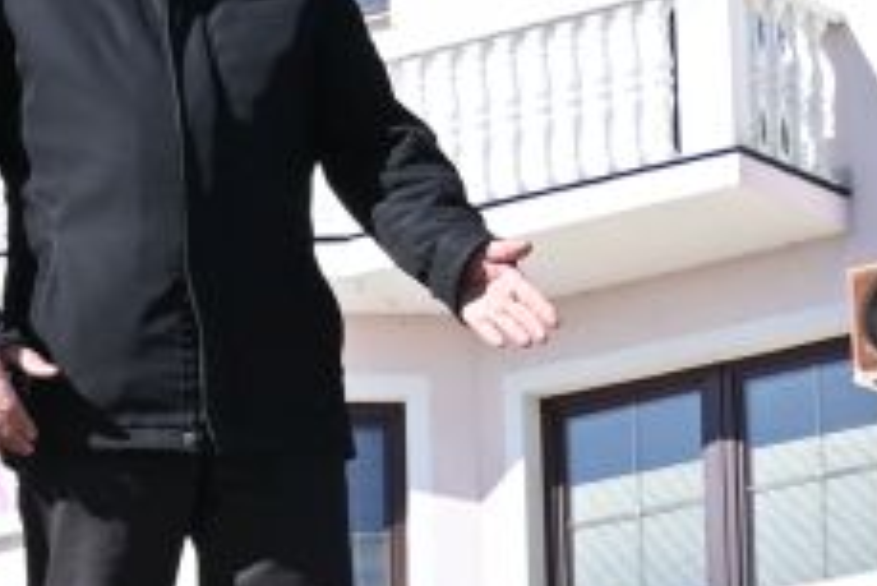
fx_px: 6233
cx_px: 1241
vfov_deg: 5.3
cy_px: 787
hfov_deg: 7.9
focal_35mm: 256
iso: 100
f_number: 5.6
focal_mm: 23
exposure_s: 1/400
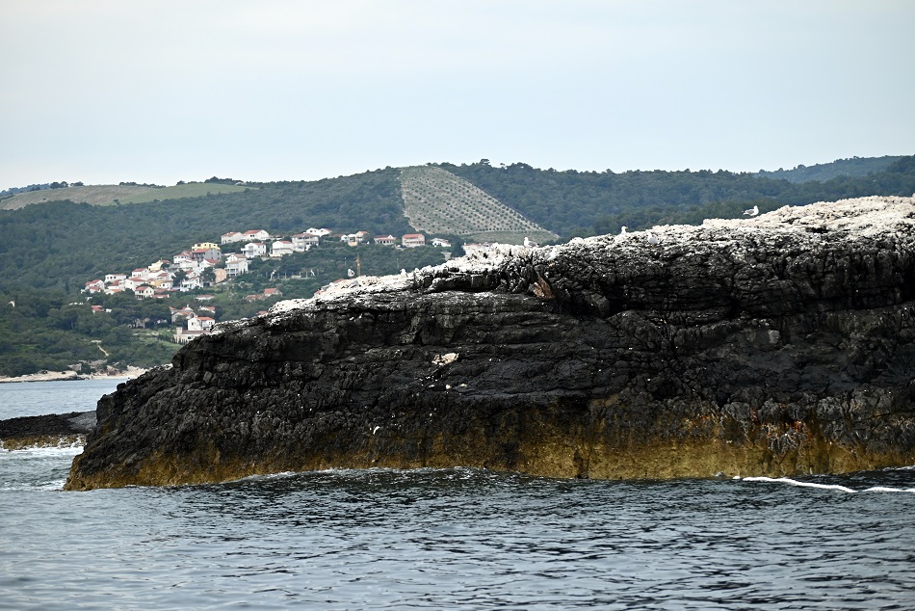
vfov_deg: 11.0
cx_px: 458
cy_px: 306
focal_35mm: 125
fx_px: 3178
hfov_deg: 16.4
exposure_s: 1/500
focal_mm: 125
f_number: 4.8
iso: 200
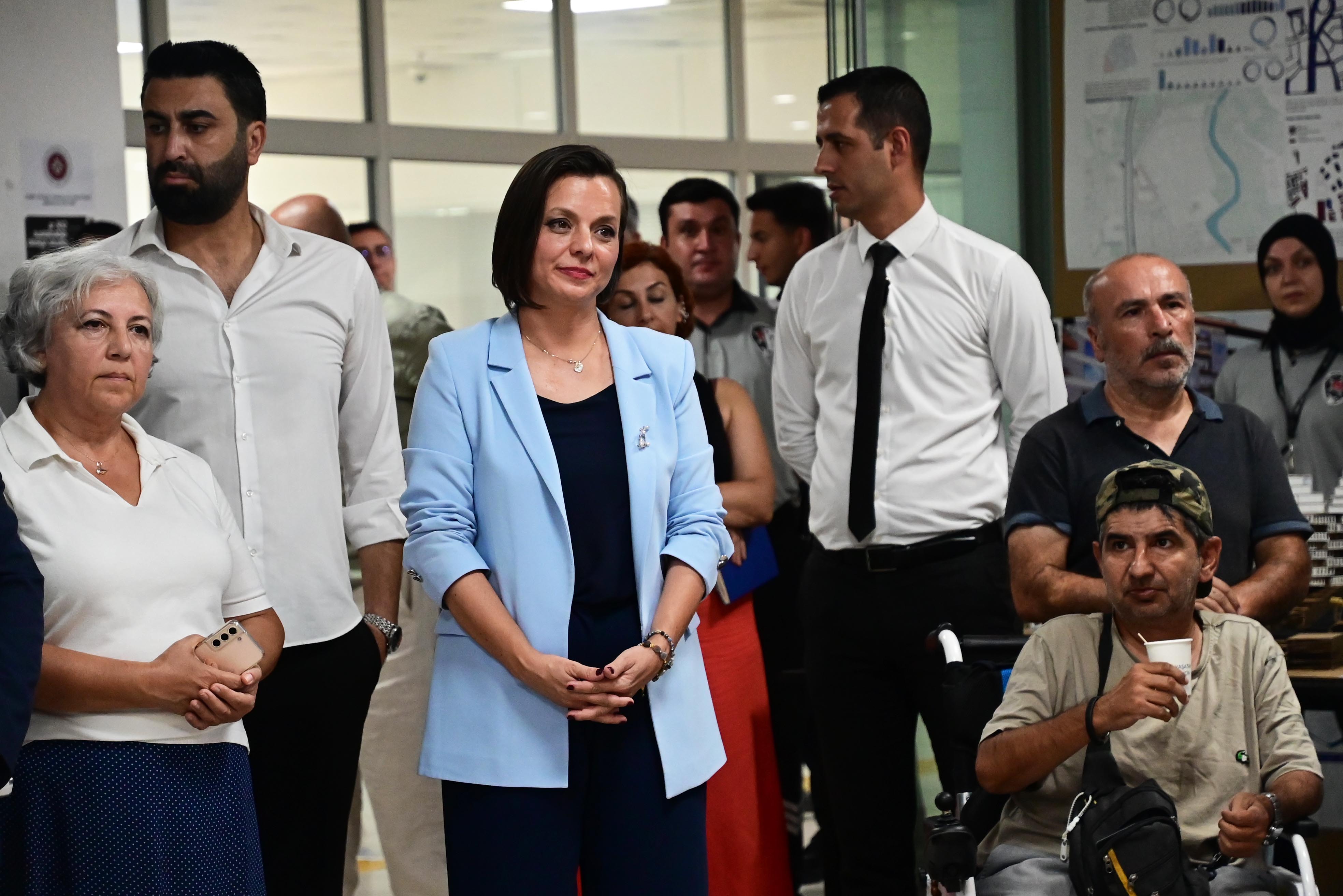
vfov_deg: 11.4
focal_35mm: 120
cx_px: 672
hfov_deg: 17.1
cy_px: 448
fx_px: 4476
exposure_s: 1/250
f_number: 4
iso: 4000
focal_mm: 80
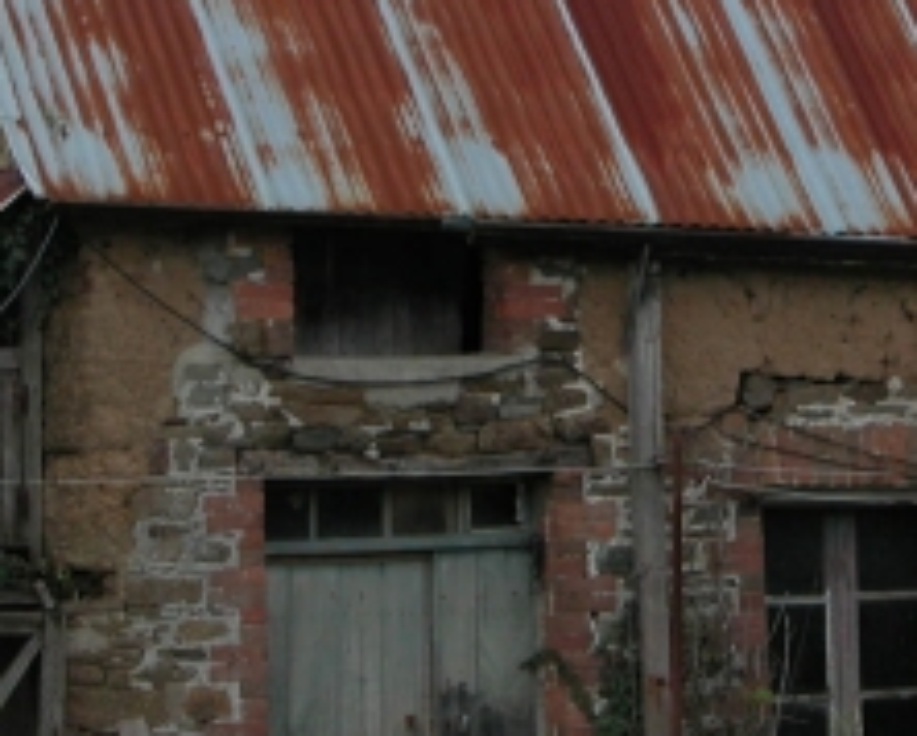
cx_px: 615
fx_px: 5052
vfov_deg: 8.3
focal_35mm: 186
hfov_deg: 10.4
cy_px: 161
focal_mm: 15.7
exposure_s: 1/214
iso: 100
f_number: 4.5
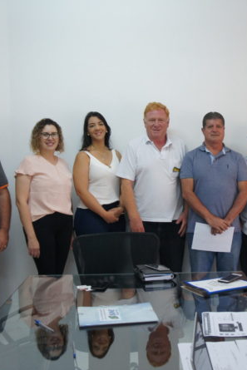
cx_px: 183
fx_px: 543
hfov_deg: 25.4
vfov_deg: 37.7
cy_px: 187
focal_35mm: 53
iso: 800
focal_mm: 23
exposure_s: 1/160
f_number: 4
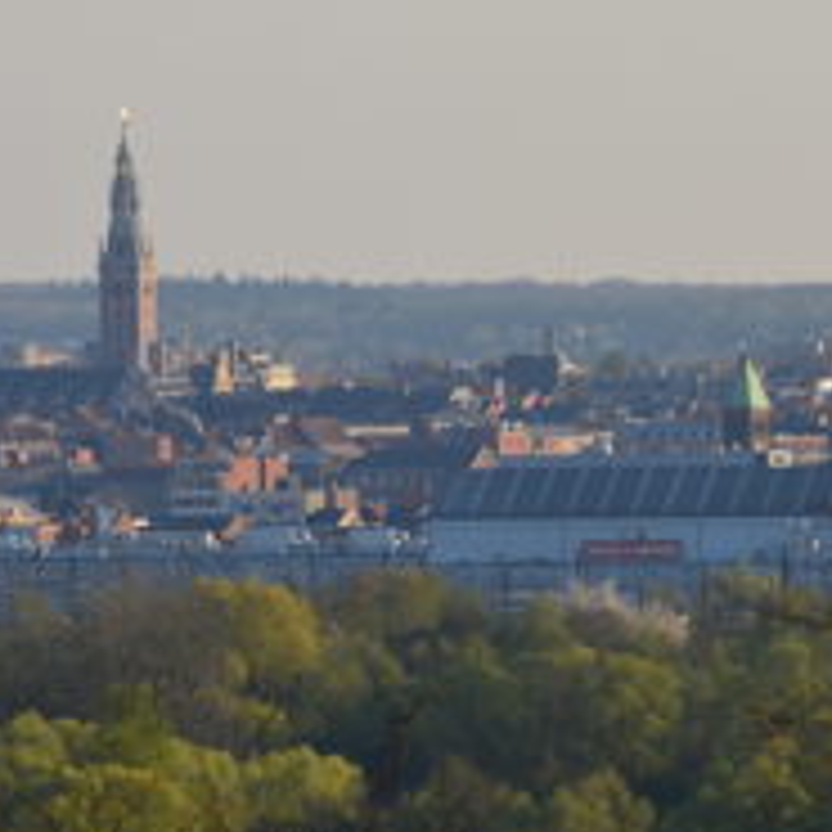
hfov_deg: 3.2
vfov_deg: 3.2
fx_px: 14956
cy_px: 382
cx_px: 445
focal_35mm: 550
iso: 400
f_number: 10
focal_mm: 200
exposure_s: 1/250
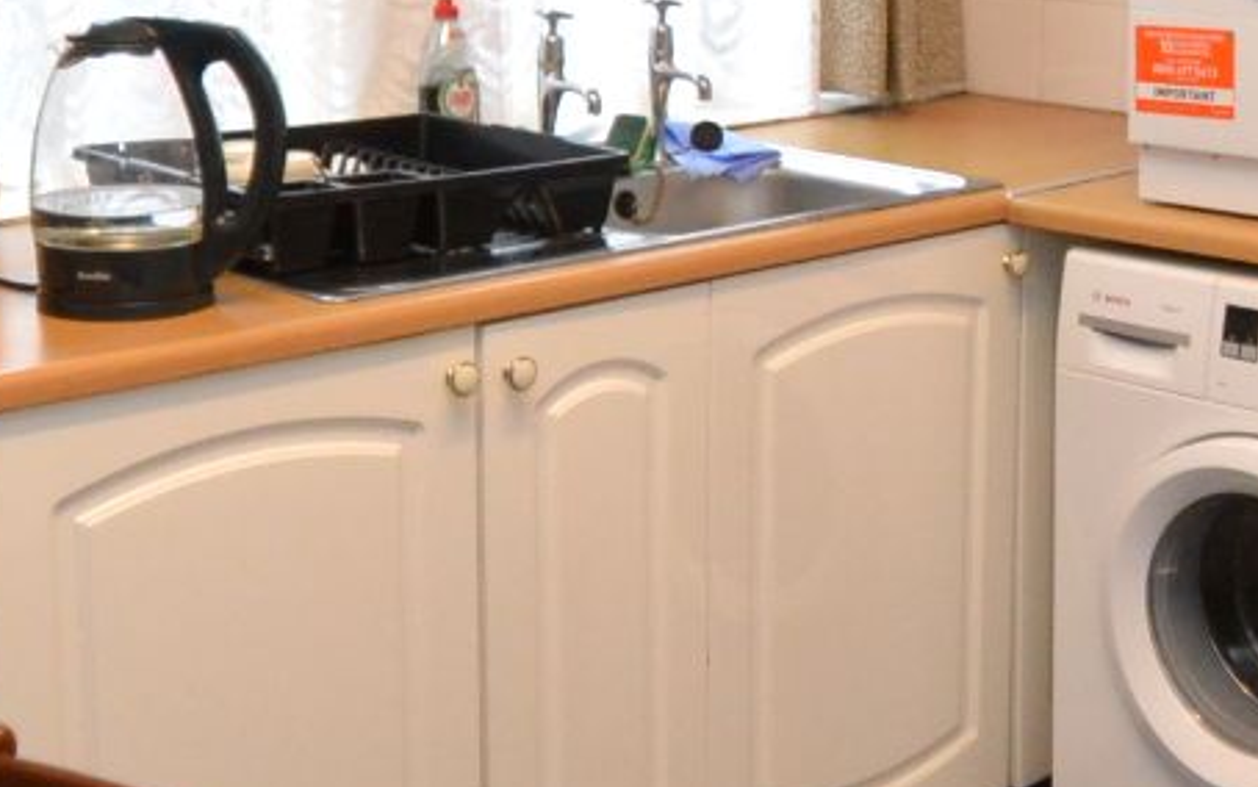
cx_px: 1022
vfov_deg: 18.7
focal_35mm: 69
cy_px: 190
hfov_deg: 29.1
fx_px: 2366
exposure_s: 1/60
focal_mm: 10
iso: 1400
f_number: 3.5
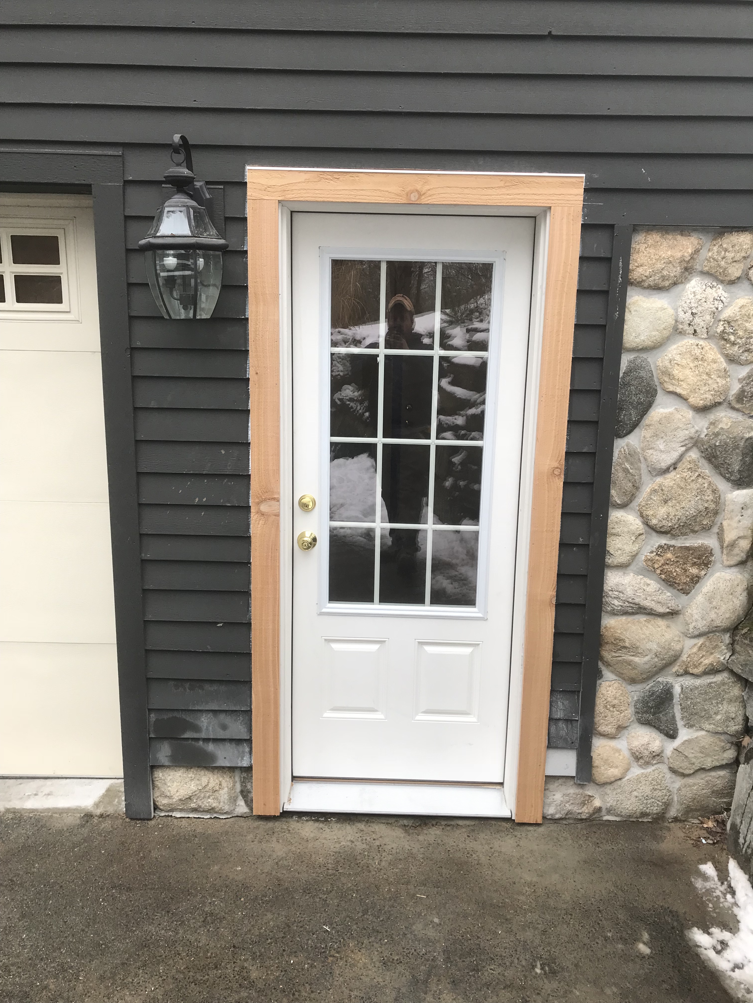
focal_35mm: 28
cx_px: 376
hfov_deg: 49.7
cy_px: 502
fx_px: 812
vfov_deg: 63.4
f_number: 1.8
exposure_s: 1/120
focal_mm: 3.99
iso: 25
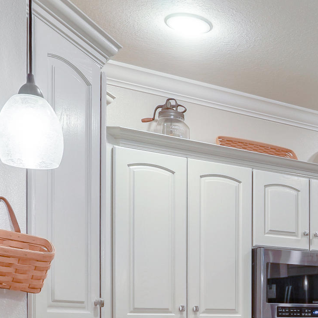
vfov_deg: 27.1
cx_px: 402
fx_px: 613
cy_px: 334
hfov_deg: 25.4
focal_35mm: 59
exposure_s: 1/2.5
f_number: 8
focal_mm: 17
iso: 100
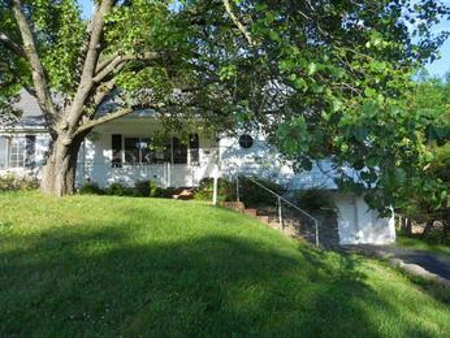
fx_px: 364
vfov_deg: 49.8
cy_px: 169
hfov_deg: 63.4
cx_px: 225
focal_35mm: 28
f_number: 2.7
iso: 80
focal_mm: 5
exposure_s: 1/400
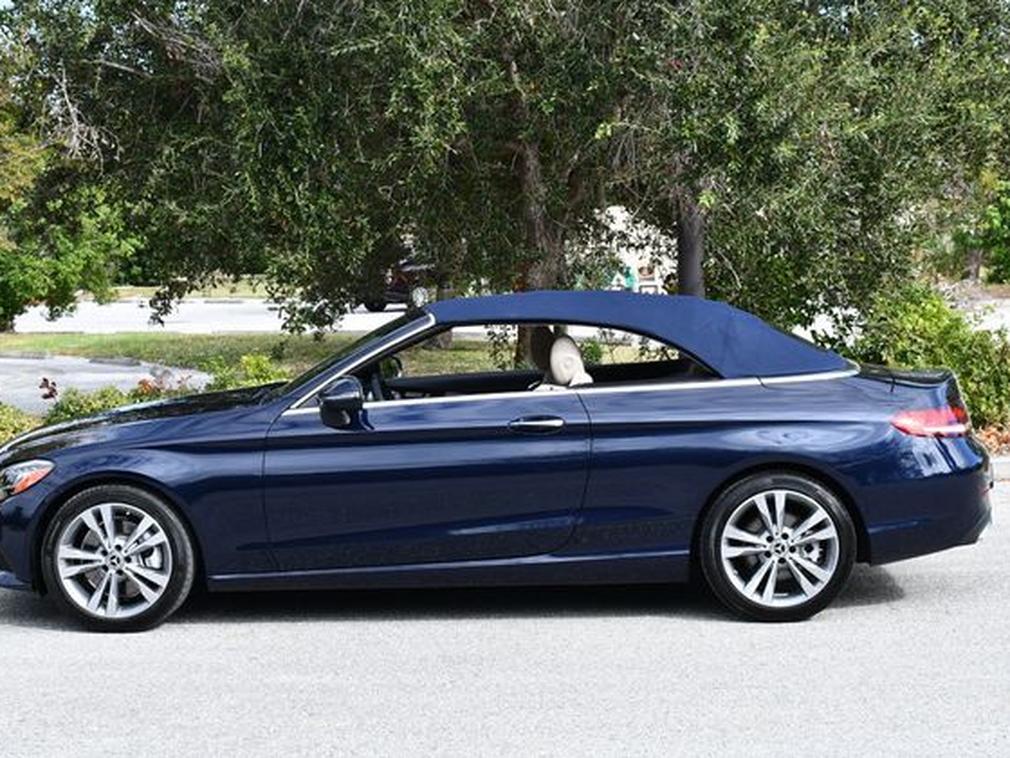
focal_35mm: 66
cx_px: 482
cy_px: 374
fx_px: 1926
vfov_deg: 22.3
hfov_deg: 29.4
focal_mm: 30
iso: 200
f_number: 8
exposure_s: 1/250
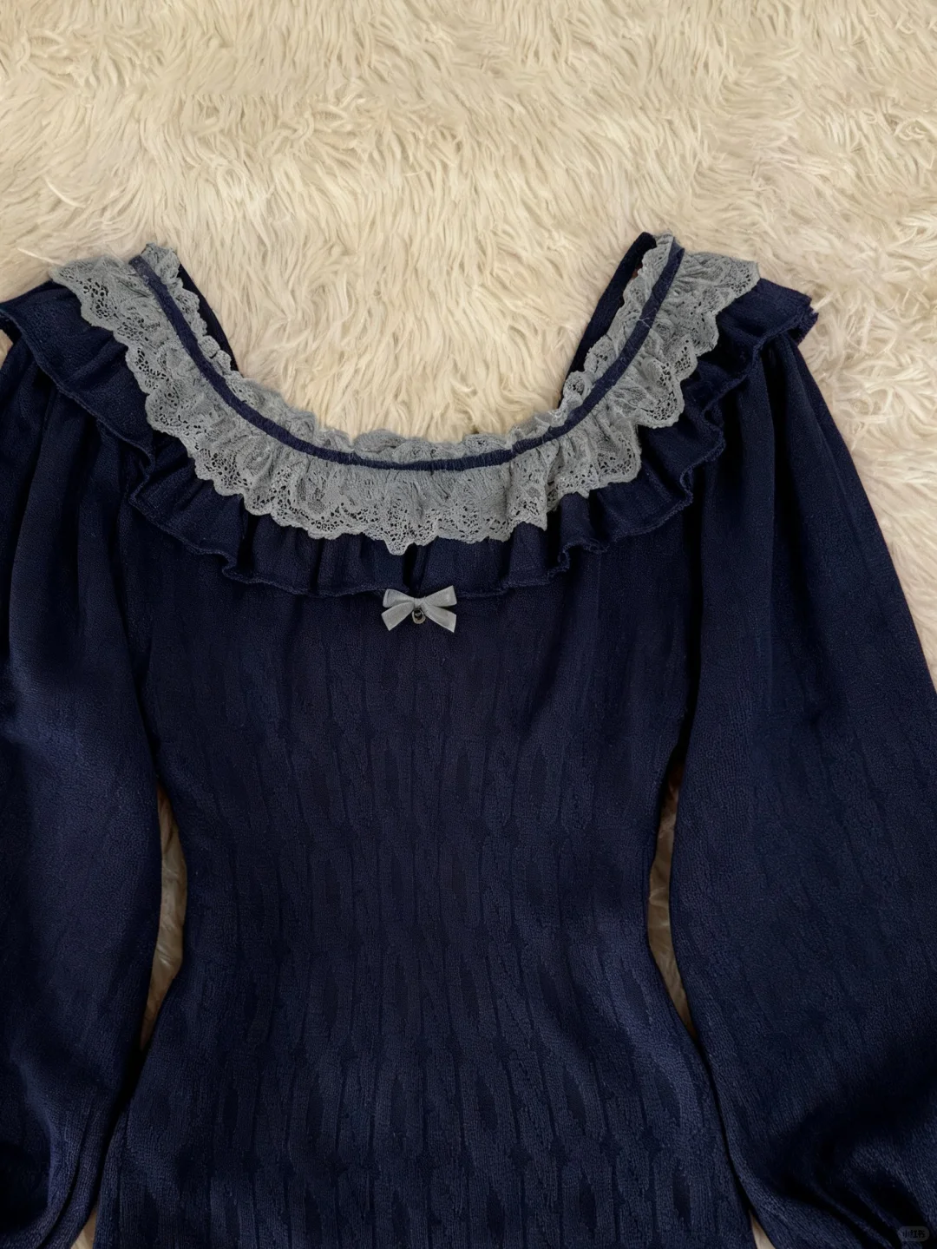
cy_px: 624
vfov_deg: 55.3
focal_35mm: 33
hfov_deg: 43.0
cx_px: 468
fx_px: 1190
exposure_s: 1/20
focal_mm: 4.13
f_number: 2.4
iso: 160
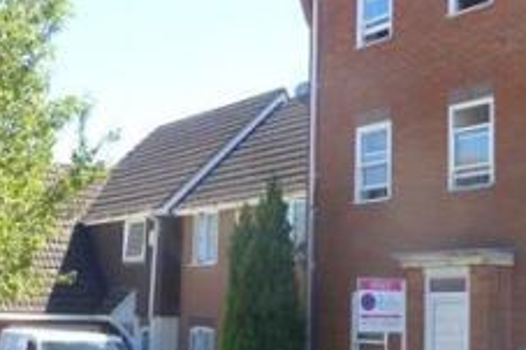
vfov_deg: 21.2
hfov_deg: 31.1
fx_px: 934
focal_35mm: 64
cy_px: 187
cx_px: 373
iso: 100
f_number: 3.3
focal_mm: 4.3
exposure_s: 1/320
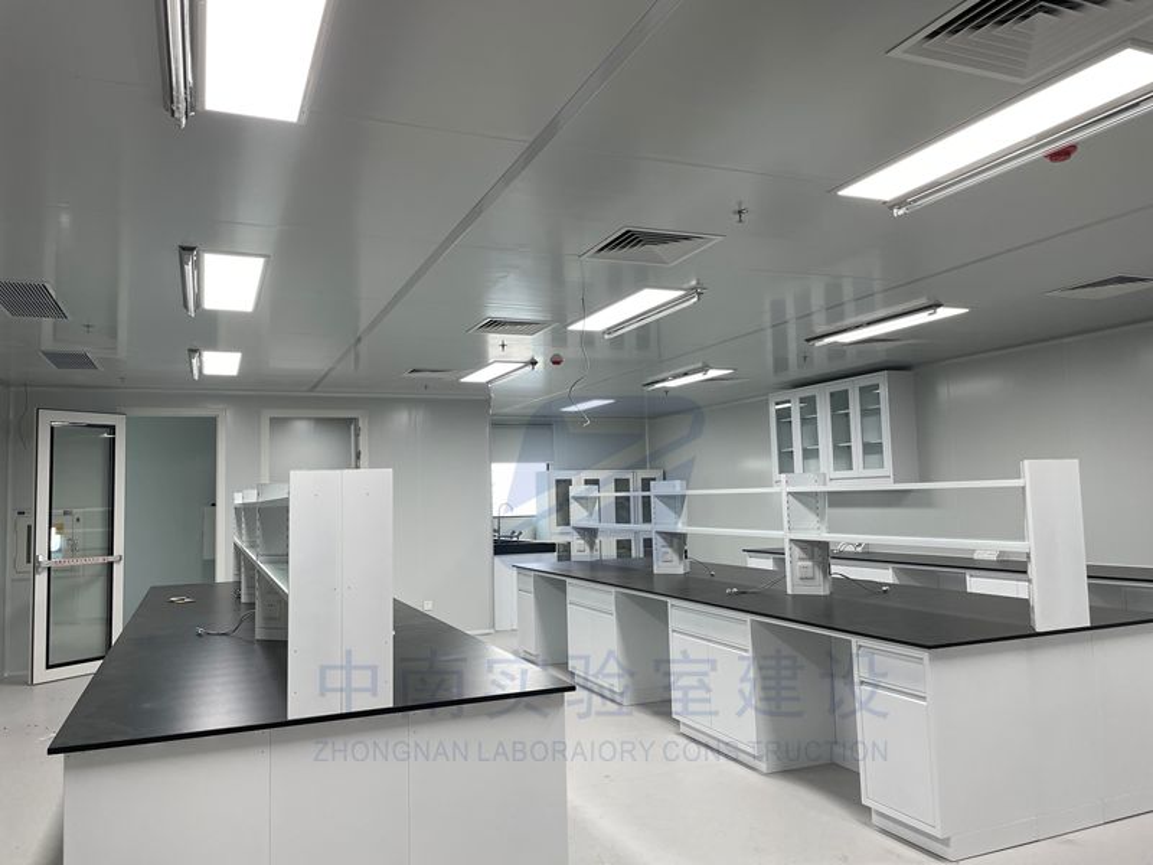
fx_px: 866
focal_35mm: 26
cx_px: 576
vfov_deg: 53.1
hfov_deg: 67.3
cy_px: 432
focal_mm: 4.2
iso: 50
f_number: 1.6
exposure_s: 1/100
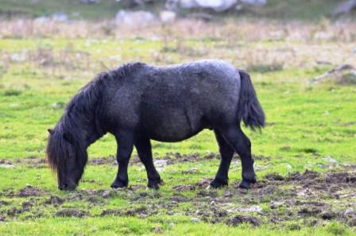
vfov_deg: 3.0
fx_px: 4442
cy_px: 118
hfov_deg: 4.6
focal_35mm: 450
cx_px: 178
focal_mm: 300
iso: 1600
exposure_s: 1/125
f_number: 9
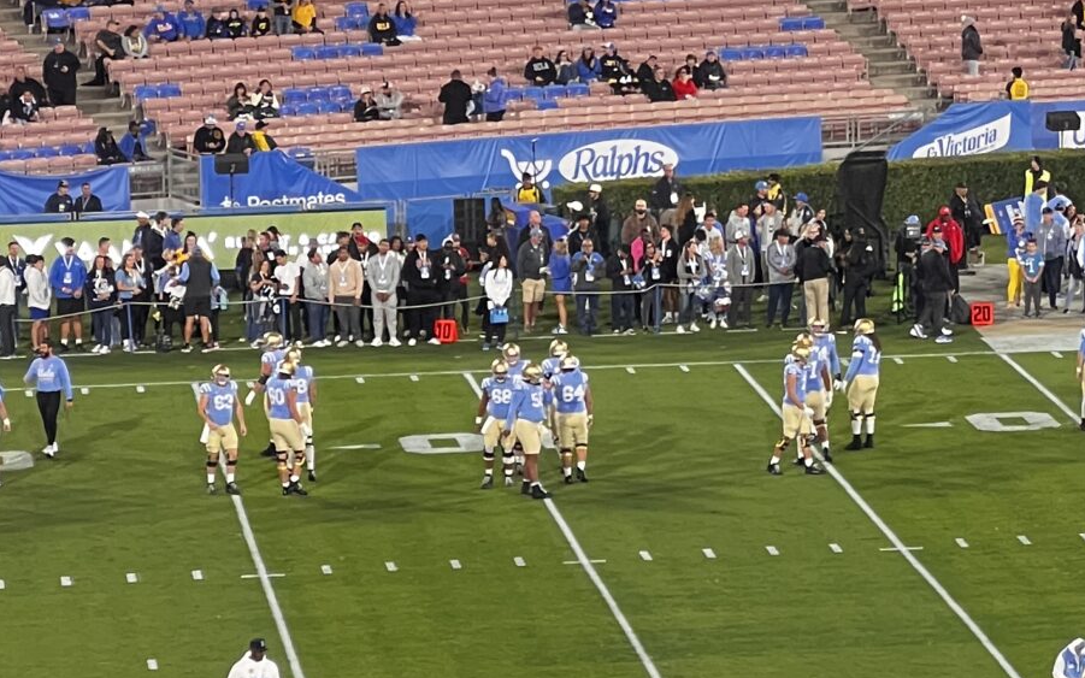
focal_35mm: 232
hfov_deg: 9.0
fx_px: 6860
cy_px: -41
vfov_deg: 5.6
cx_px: 961
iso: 200
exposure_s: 1/101
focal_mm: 9
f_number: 2.8
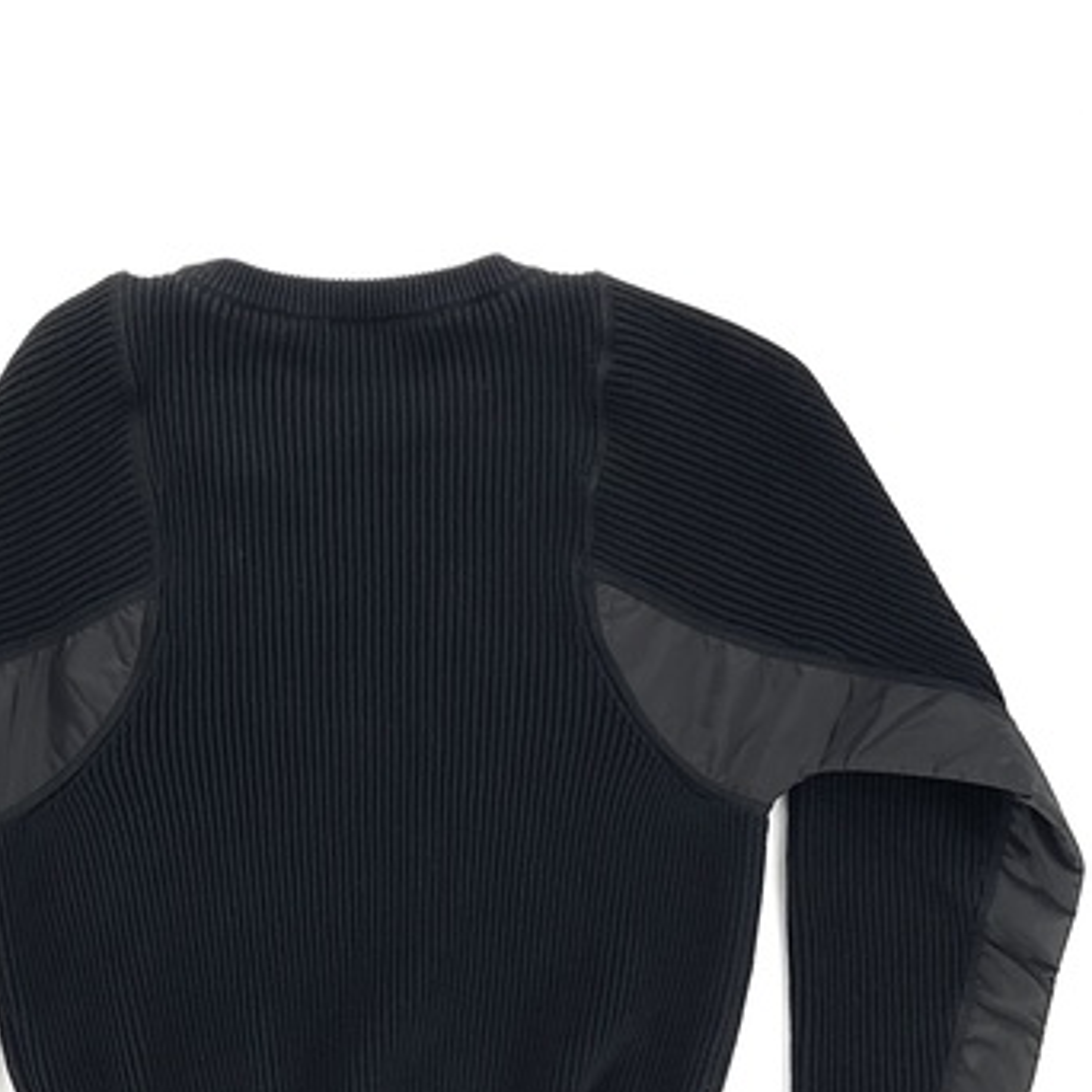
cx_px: 390
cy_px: 779
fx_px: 1713
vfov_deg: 34.8
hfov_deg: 35.1
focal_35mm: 48
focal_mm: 3
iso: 20
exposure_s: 1/120
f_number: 1.8
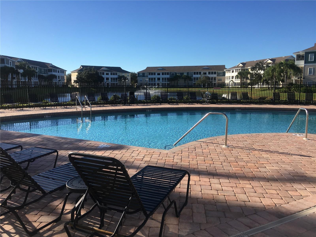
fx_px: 265
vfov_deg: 48.2
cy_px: 118
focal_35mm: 29
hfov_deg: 61.7
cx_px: 158
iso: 25
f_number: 2.2
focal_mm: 4.15
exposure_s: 1/1672
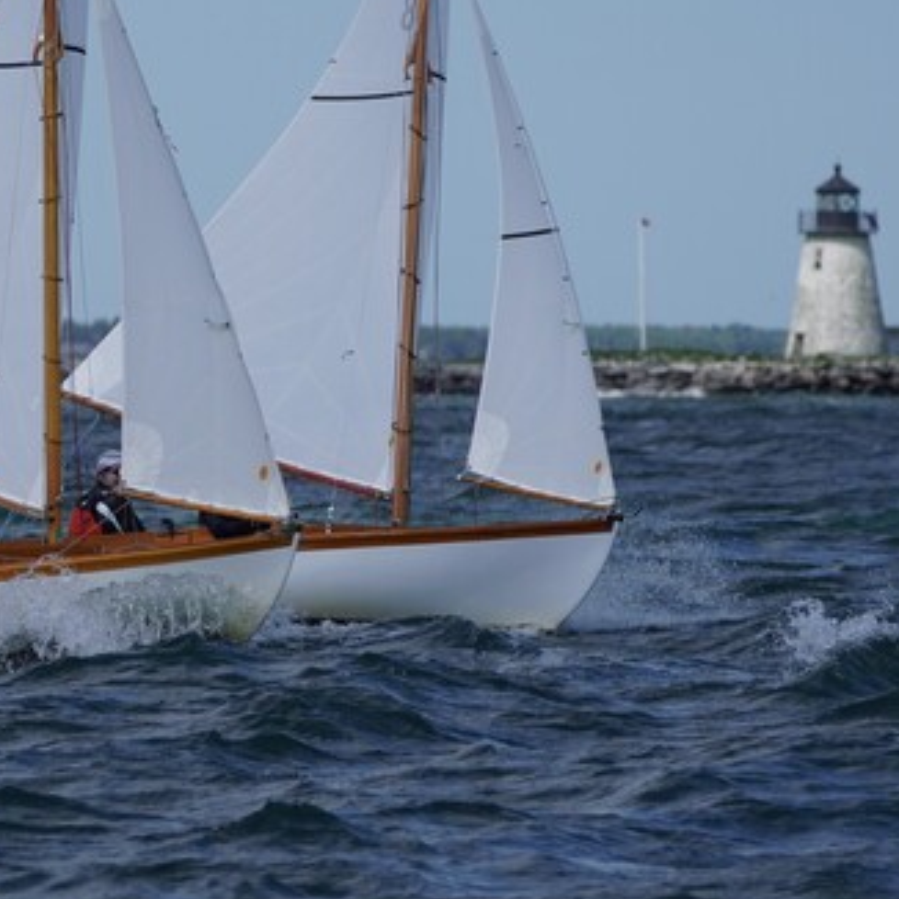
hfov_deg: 2.8
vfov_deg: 2.8
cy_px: 175
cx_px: 50
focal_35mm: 626
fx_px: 18393
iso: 160
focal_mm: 200
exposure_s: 1/1600
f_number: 5.6
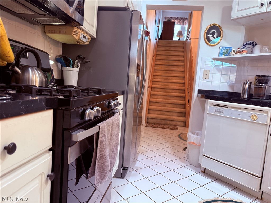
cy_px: 102
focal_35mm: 24
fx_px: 188
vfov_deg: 56.8
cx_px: 136
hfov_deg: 71.6
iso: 200
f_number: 1.78
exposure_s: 1/60
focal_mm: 6.76
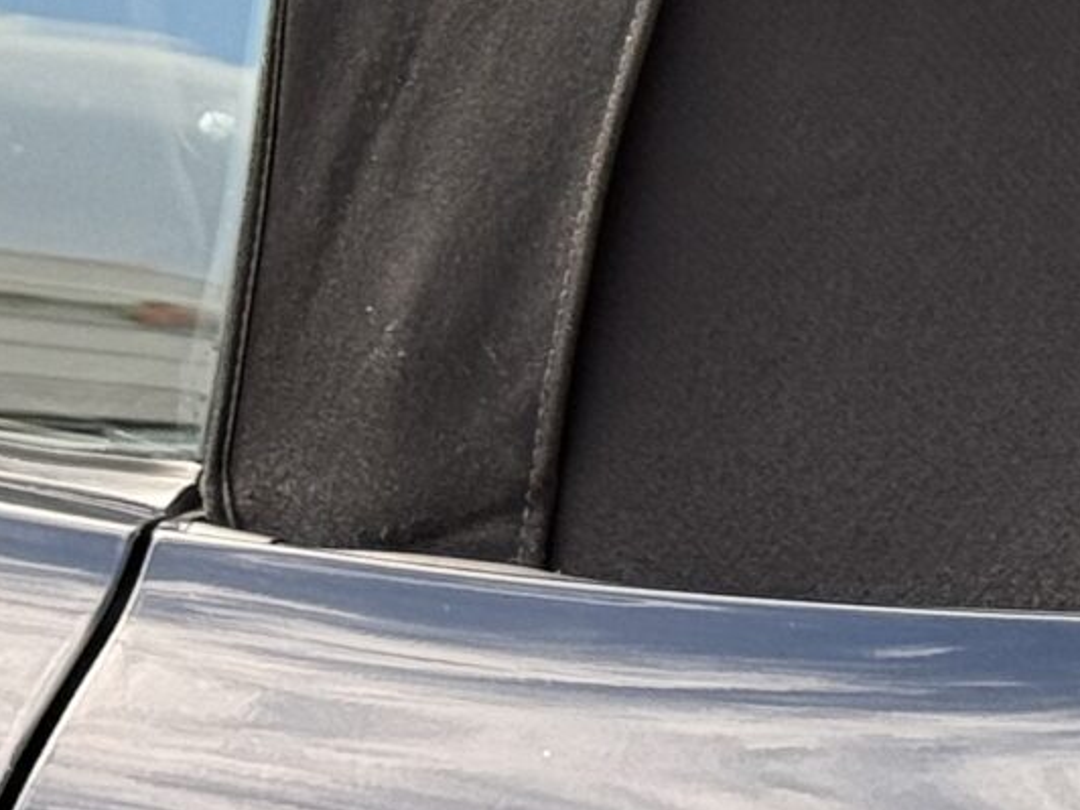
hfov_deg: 8.5
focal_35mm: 231
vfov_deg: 6.3
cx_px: 1161
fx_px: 7207
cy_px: -562
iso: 80
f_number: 1.78
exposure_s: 1/962
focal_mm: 6.76
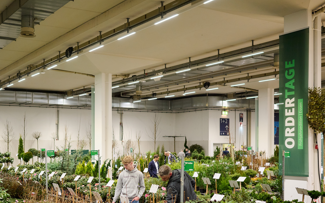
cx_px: 118
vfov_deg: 25.2
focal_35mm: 51
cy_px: 142
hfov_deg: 39.3
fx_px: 452
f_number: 1.8
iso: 400
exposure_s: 1/250
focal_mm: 35
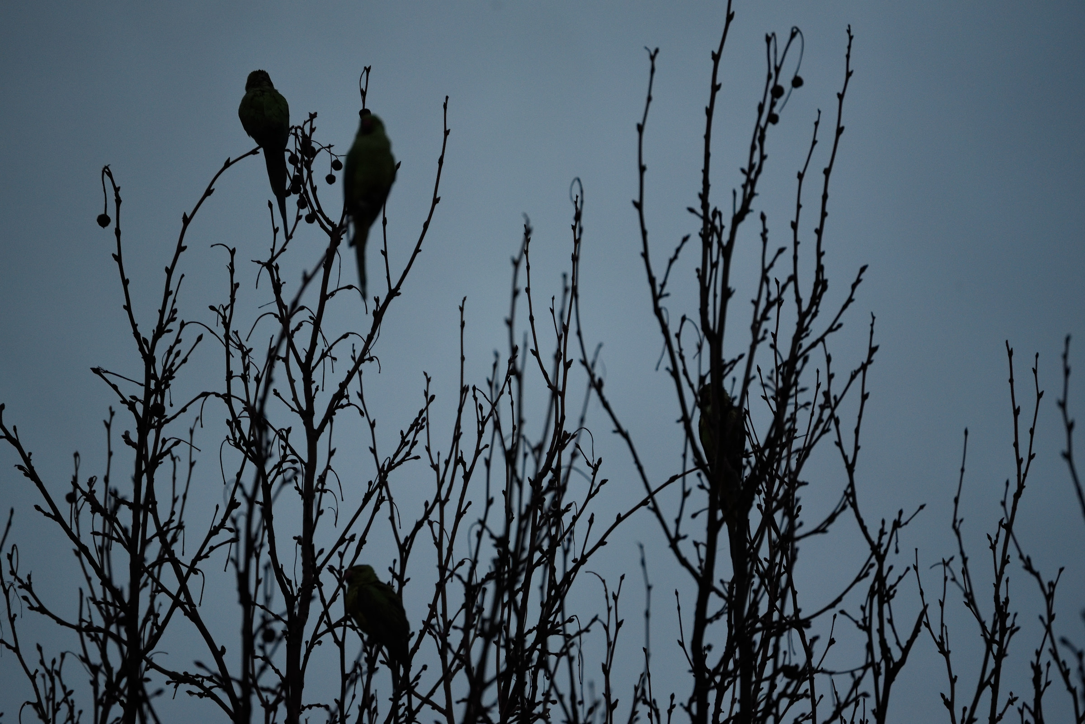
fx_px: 9044
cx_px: 542
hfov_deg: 6.9
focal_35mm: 300
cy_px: 362
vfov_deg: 4.6
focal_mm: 300
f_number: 5.6
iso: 3200
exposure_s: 1/45
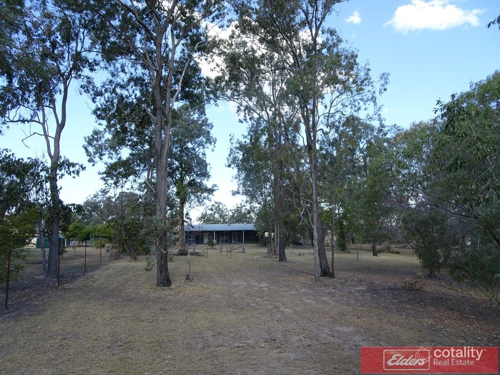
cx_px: 250
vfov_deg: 56.8
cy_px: 188
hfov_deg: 71.6
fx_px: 347
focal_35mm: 24
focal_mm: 4.1
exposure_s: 1/250
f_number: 3.5
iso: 80
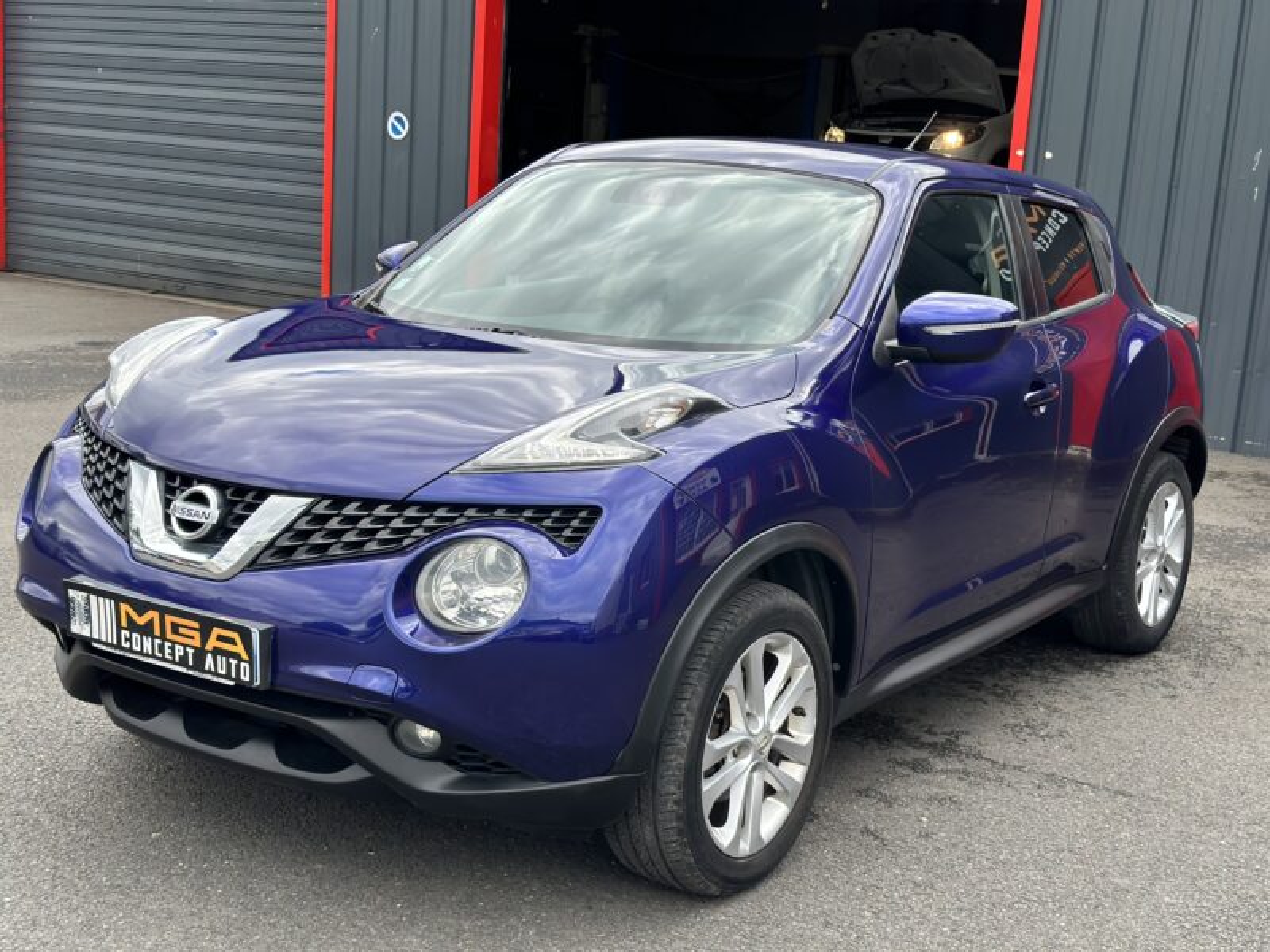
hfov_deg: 39.7
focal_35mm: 48
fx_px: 1761
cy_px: 476
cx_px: 635
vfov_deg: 30.3
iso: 80
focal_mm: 6.86
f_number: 1.78
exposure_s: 1/1565
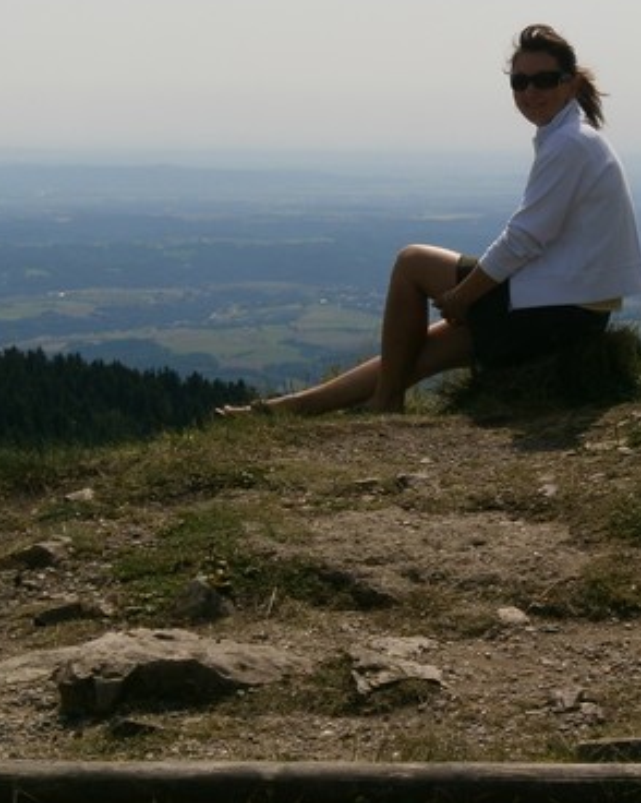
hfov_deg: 16.9
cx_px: 547
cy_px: 319
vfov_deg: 21.2
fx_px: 2136
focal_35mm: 90
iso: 100
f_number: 14
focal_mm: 9.4
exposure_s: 1/250
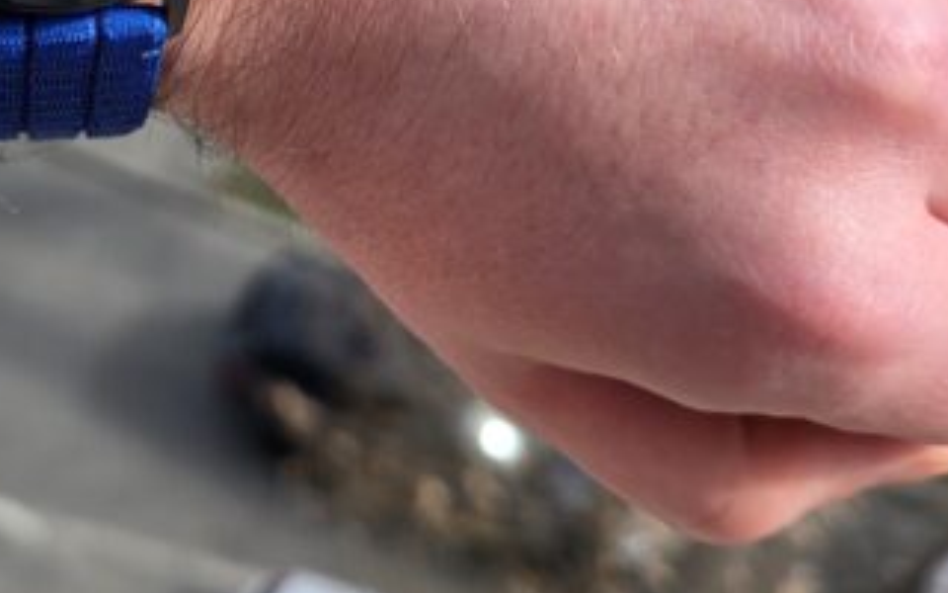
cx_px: 237
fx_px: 1576
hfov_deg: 32.8
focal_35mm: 61
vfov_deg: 20.3
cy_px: -59
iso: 12
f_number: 1.7
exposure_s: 1/225
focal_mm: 6.3
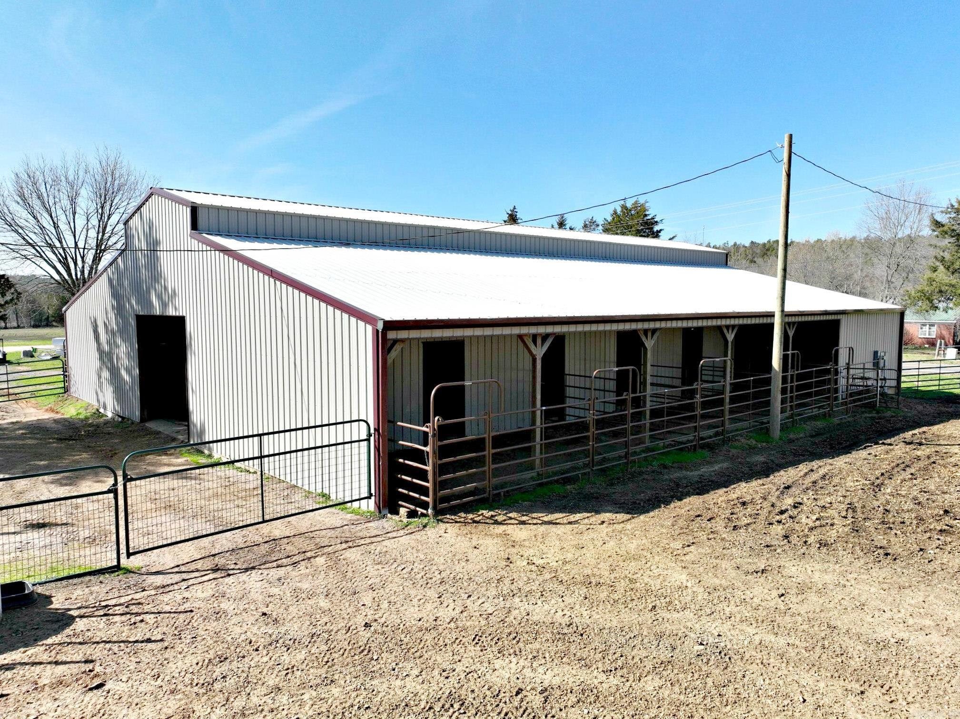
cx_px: 480
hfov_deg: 71.6
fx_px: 665
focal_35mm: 24
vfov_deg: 56.8
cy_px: 360
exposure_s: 1/160
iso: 230
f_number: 2.8
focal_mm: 12.29
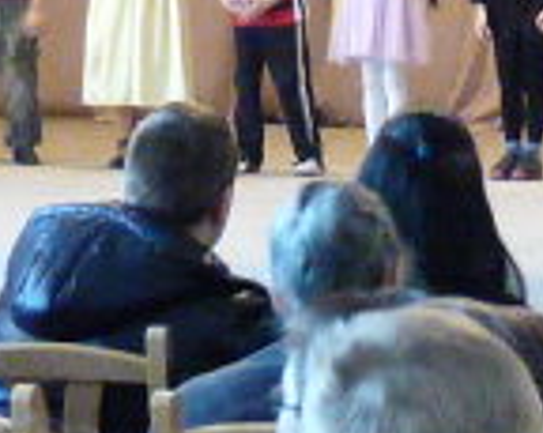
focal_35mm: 222
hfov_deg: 8.7
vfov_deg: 6.8
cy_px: -275
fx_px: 3565
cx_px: 396
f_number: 2.8
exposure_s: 1/10
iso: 800
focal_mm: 5.1
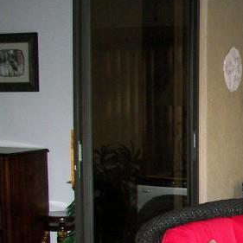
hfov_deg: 16.2
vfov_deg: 16.9
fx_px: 810
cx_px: 306
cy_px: 204
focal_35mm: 102
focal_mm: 6
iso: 160
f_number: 2.8
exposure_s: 1/30
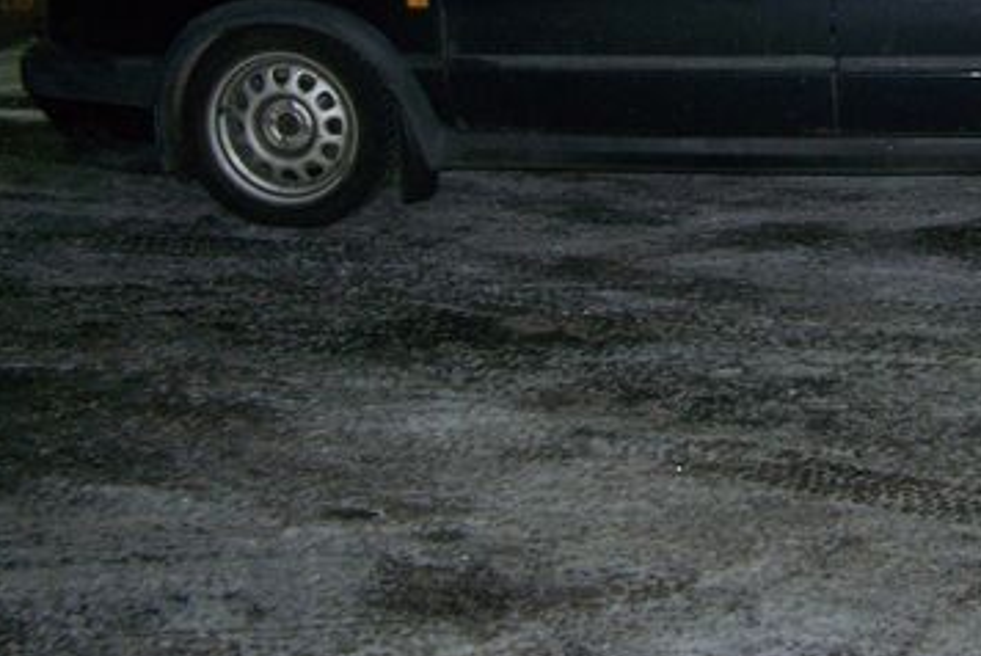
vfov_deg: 18.8
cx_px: 871
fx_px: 1936
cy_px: 39
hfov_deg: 27.5
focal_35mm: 71
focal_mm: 6.3
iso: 160
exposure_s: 1/60
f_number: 2.8
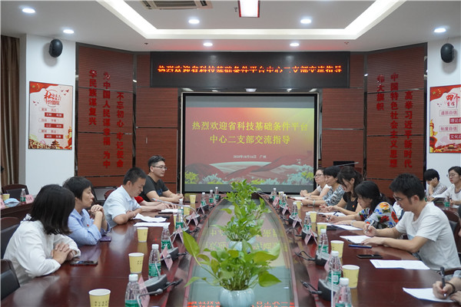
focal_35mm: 39
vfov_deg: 34.2
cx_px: 230
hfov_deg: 49.6
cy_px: 154
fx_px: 499
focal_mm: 26
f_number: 4.5
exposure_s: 1/160
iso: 2500
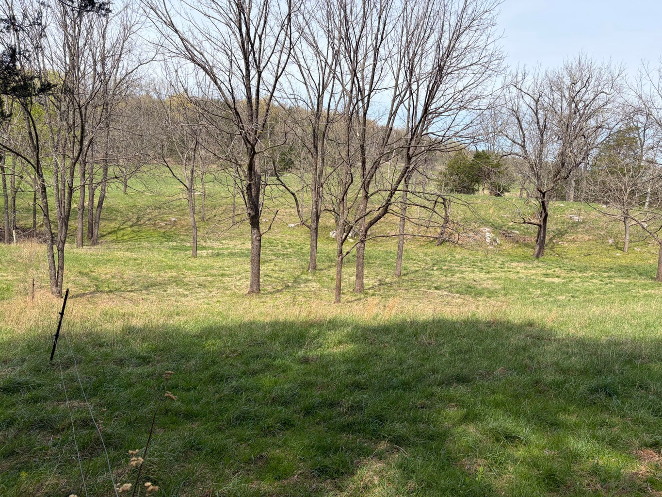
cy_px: 248
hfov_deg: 67.3
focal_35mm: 26
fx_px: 497
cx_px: 331
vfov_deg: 53.1
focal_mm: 5.96
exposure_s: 1/2451
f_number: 1.6
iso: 50
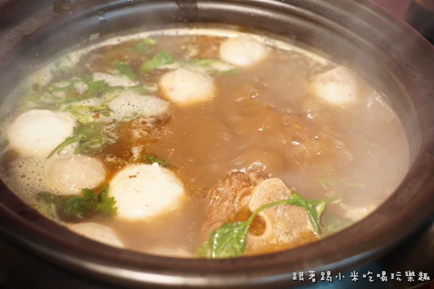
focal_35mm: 51
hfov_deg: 38.9
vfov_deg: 26.5
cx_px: 217
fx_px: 615
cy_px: 144
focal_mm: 34
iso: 3200
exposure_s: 1/50
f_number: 5
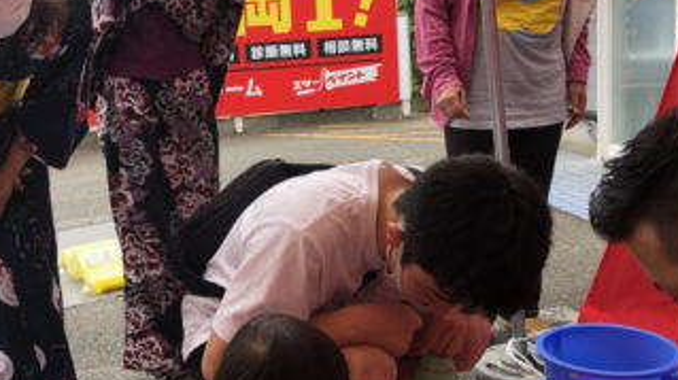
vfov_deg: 27.7
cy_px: 188
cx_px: 268
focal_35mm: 43
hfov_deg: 47.1
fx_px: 773
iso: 20
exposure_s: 1/384
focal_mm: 3.99
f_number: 1.8
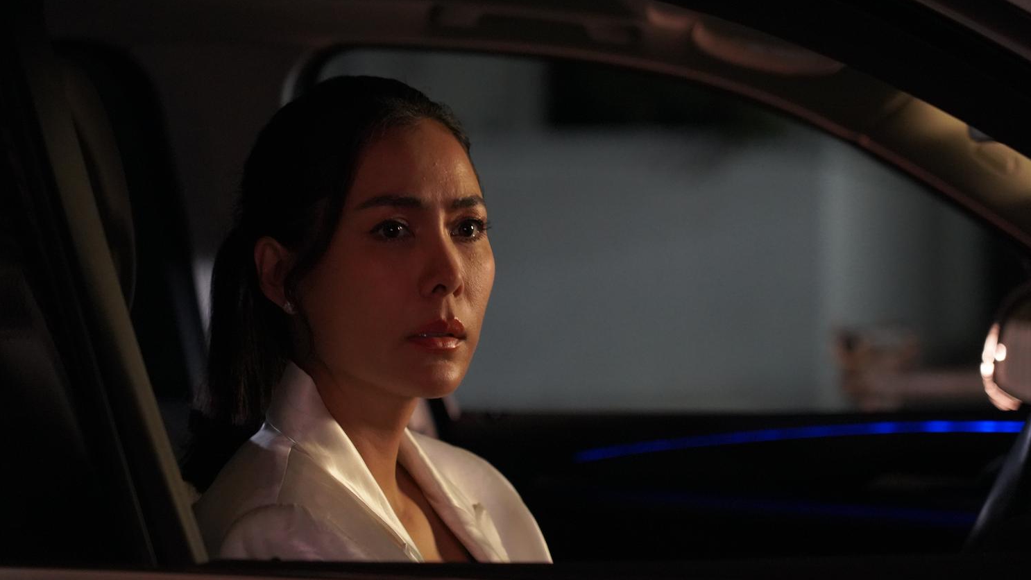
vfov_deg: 10.9
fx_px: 3035
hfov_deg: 19.3
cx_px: 519
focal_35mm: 111
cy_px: 289
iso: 8000
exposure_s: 1/80
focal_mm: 105
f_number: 4
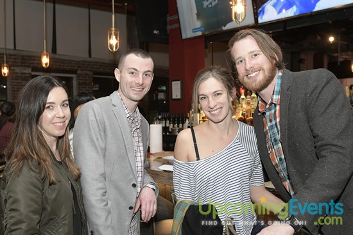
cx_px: 176
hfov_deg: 47.9
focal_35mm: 40
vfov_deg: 33.0
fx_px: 397
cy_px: 118
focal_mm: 27
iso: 2000
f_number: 4
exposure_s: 1/100
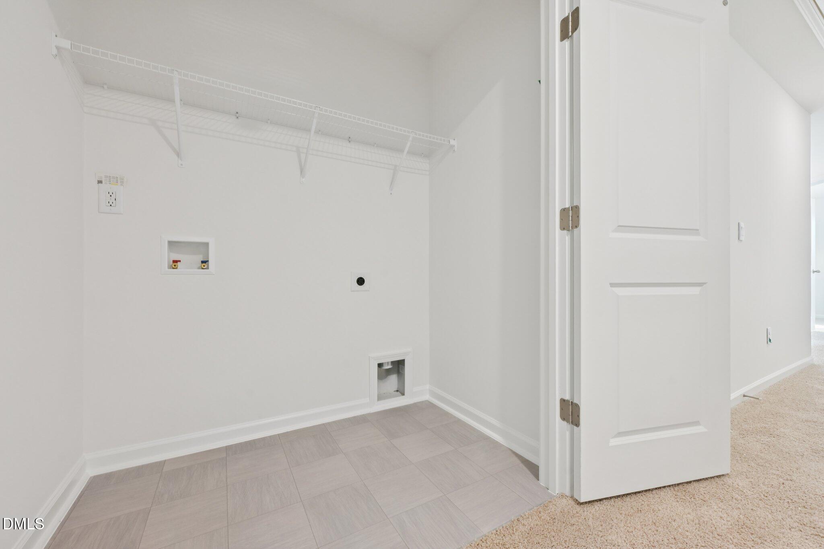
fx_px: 320
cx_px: 412
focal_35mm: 14
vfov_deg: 81.2
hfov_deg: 104.3
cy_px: 274
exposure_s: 1/15
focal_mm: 14
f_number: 8
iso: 400
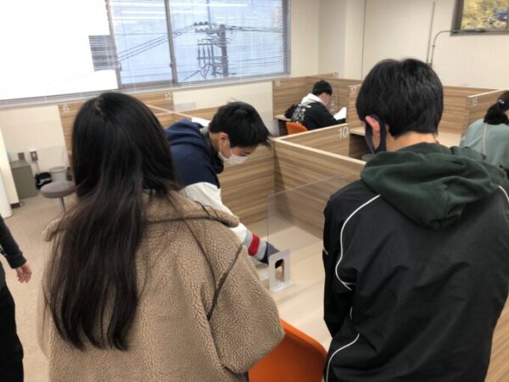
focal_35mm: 28
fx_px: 412
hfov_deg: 63.4
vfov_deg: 49.7
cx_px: 254
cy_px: 191
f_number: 1.8
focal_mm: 3.99
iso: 25
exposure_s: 1/33
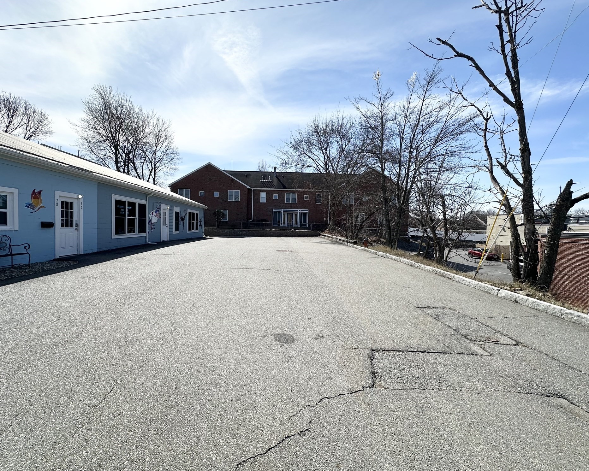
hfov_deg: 96.7
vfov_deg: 84.0
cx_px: 283
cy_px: 234
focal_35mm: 15
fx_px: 261
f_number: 2.2
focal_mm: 2.22
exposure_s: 1/2092
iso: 50
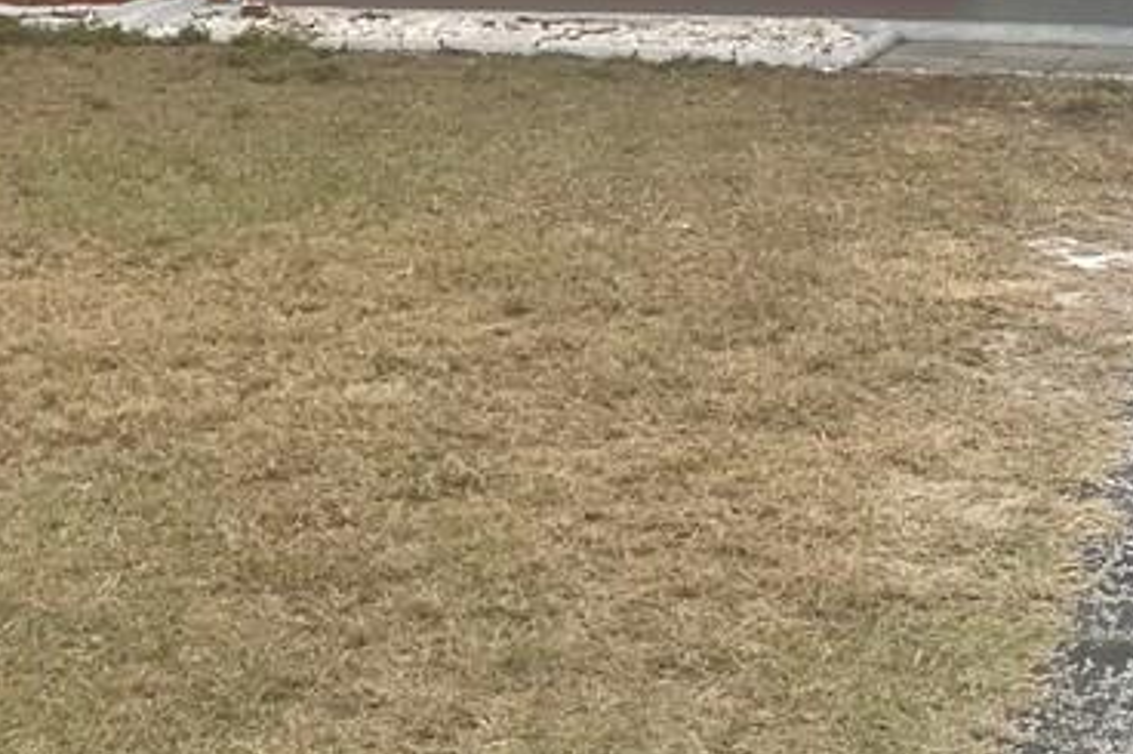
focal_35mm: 81
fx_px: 2548
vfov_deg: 15.6
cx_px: 954
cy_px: -339
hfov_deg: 24.5
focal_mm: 3.99
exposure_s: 1/833
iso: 20
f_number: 1.8
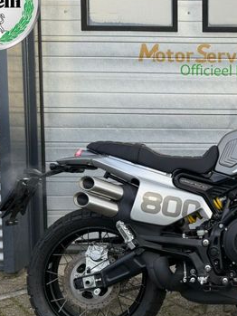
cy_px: 168
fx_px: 401
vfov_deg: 42.9
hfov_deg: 30.7
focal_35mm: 44
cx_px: 232
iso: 80
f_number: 1.78
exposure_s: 1/1522
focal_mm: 6.76
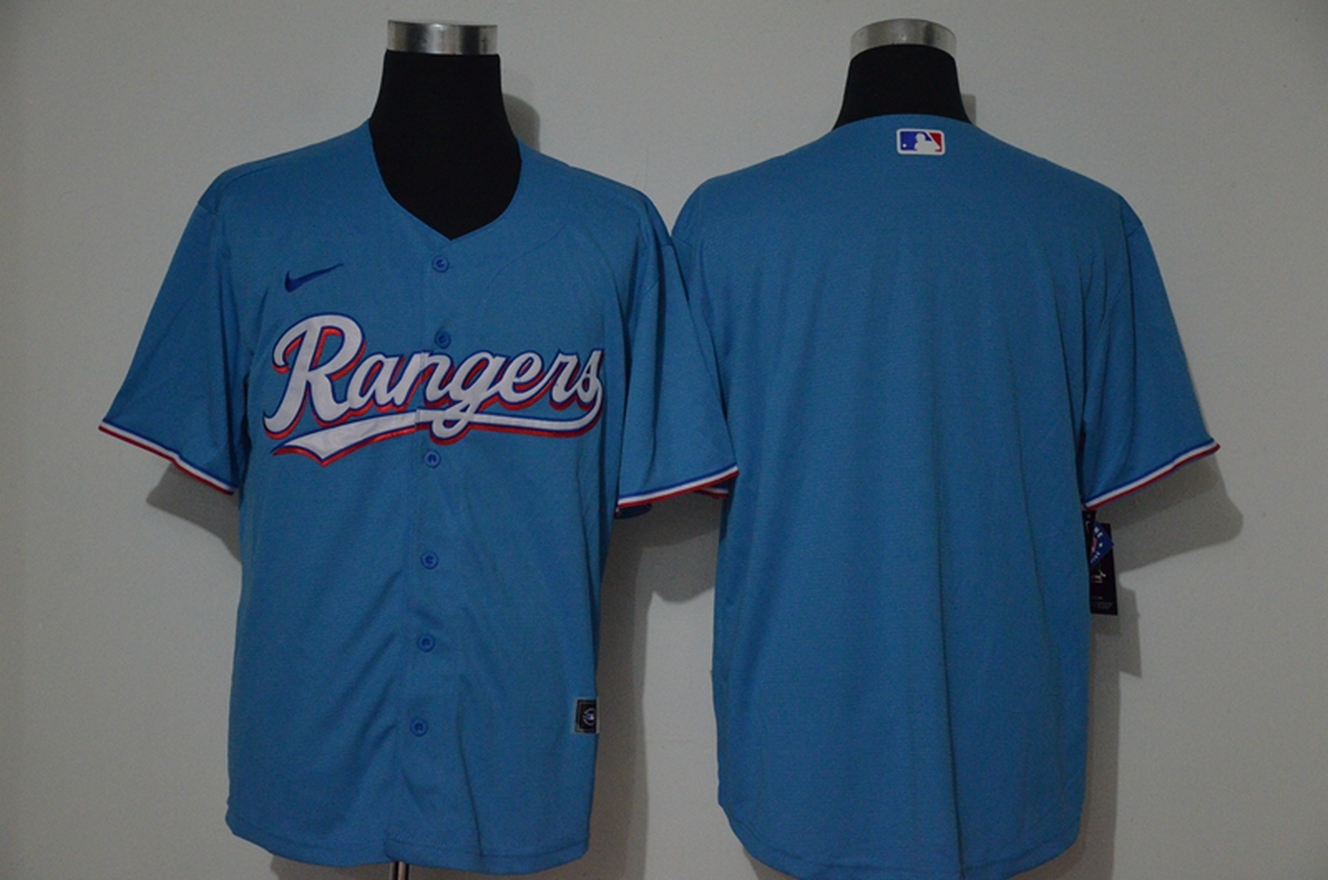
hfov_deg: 27.0
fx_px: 2761
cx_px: 664
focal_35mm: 75
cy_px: 440
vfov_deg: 18.1
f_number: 4.8
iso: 4000
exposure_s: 1/50
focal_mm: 50
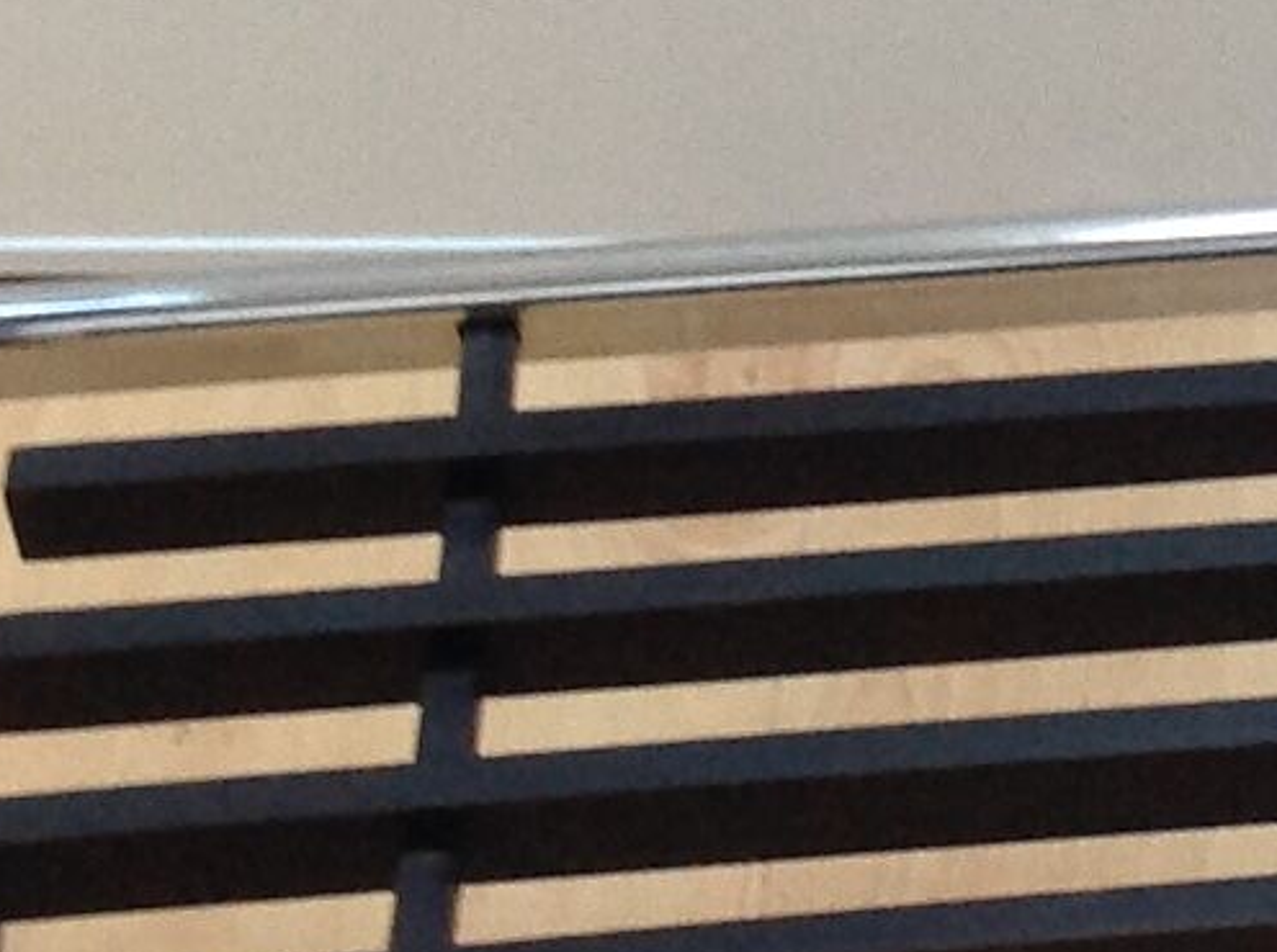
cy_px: -80
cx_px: 1607
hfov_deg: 10.6
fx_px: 6738
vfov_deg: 8.0
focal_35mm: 183
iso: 100
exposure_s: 1/15
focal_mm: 4.28
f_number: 2.4
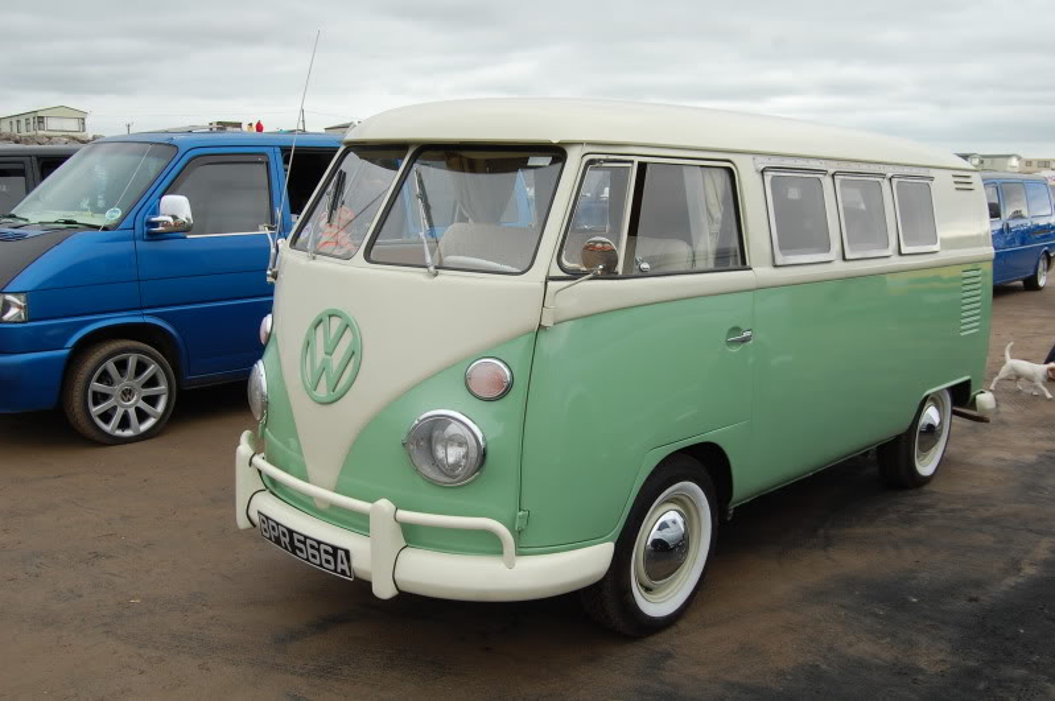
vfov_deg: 38.3
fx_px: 1010
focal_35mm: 34
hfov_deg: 55.2
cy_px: 350
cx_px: 528
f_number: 7.1
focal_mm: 23
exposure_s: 1/200
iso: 200
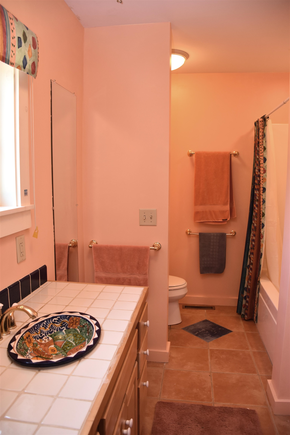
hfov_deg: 47.9
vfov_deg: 67.4
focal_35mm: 27
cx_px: 145
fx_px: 326
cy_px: 218
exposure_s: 1/60
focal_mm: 18
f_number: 4
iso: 640
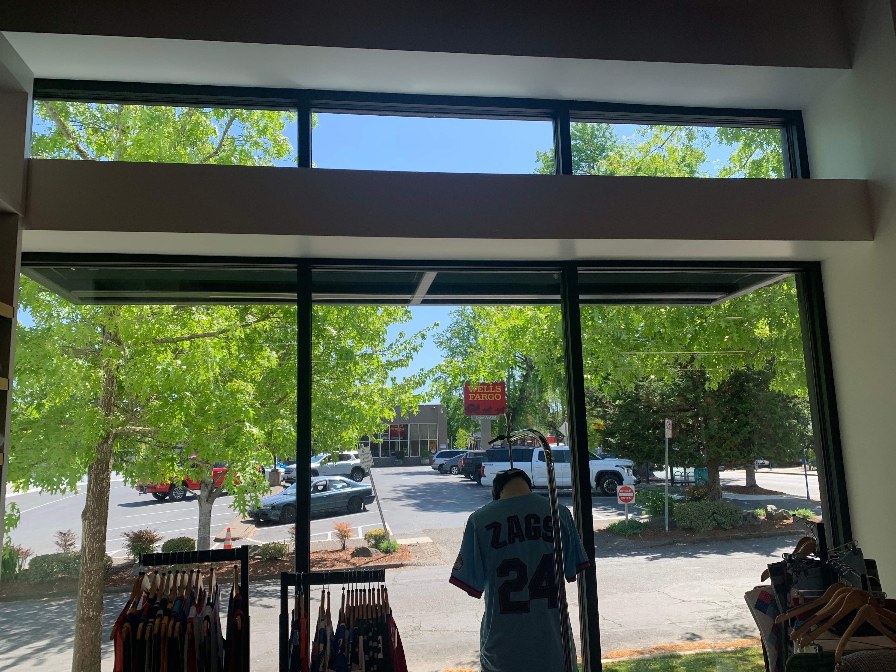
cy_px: 348
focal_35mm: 27
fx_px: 699
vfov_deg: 51.3
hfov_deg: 65.3
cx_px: 433
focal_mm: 4.25
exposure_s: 1/495
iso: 25
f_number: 1.8
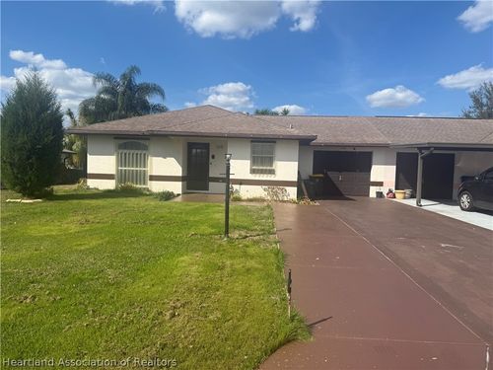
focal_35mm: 24
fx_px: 342
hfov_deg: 71.6
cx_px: 246
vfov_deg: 56.8
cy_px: 185
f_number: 1.78
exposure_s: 1/4975
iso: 80
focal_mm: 6.76
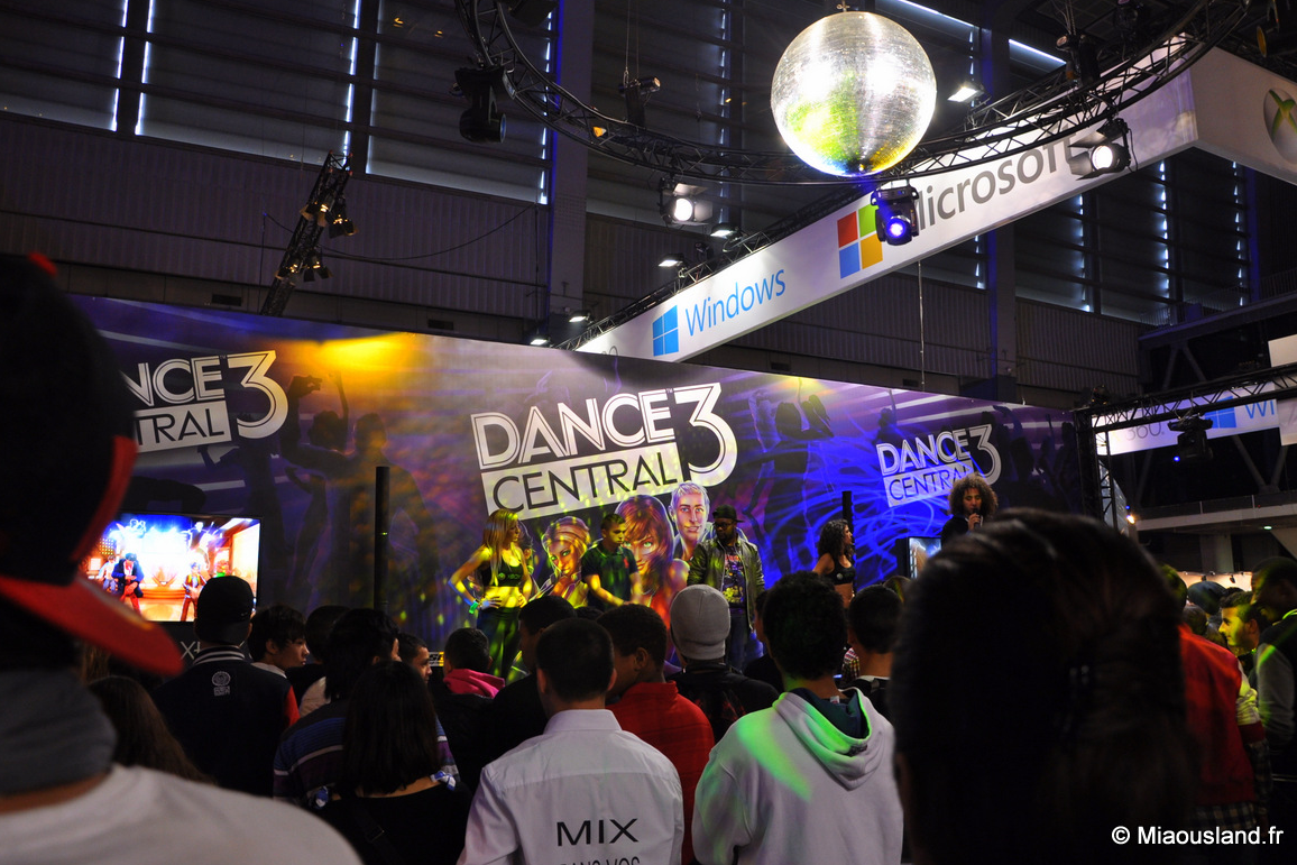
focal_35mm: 28
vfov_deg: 46.4
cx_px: 642
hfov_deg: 65.5
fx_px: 1009
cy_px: 430
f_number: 5
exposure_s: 1/25
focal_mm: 18
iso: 400
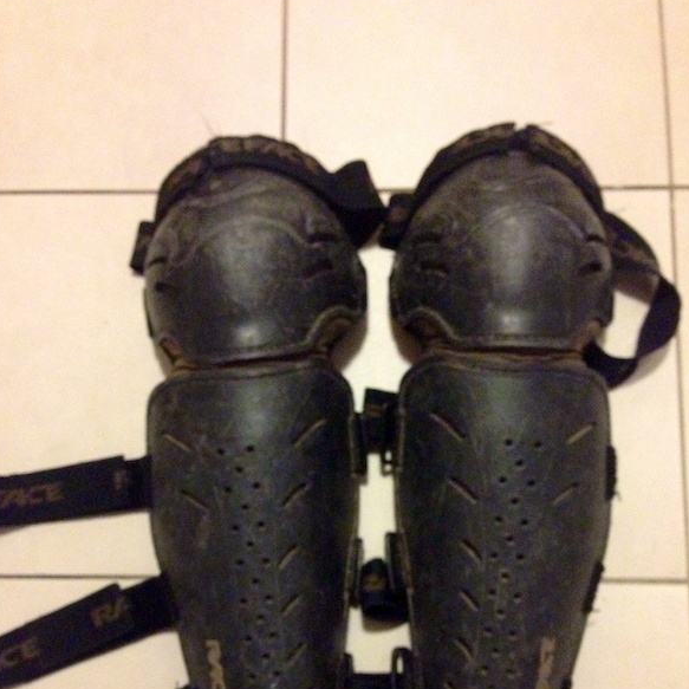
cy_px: 460
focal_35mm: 40
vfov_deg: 41.3
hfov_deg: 41.9
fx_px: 901
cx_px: 349
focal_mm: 4.12
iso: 800
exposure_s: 1/15
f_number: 2.4
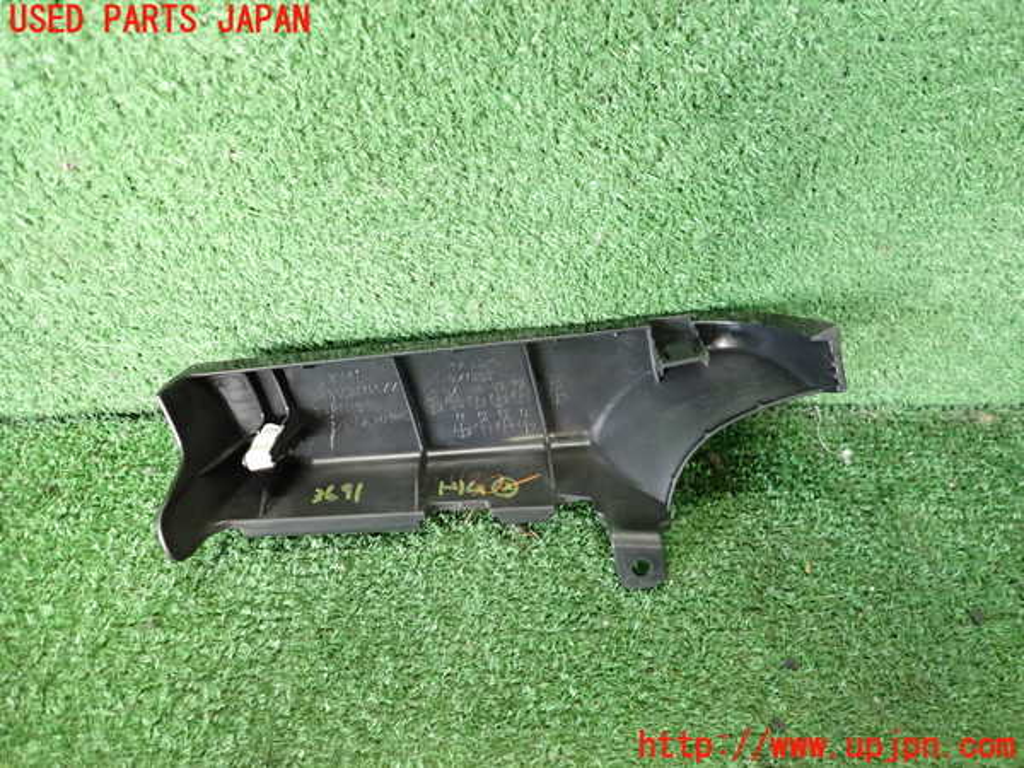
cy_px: 384
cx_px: 512
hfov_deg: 69.4
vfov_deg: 54.9
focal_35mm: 25
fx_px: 740
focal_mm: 4.5
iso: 640
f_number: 2
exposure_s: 1/30
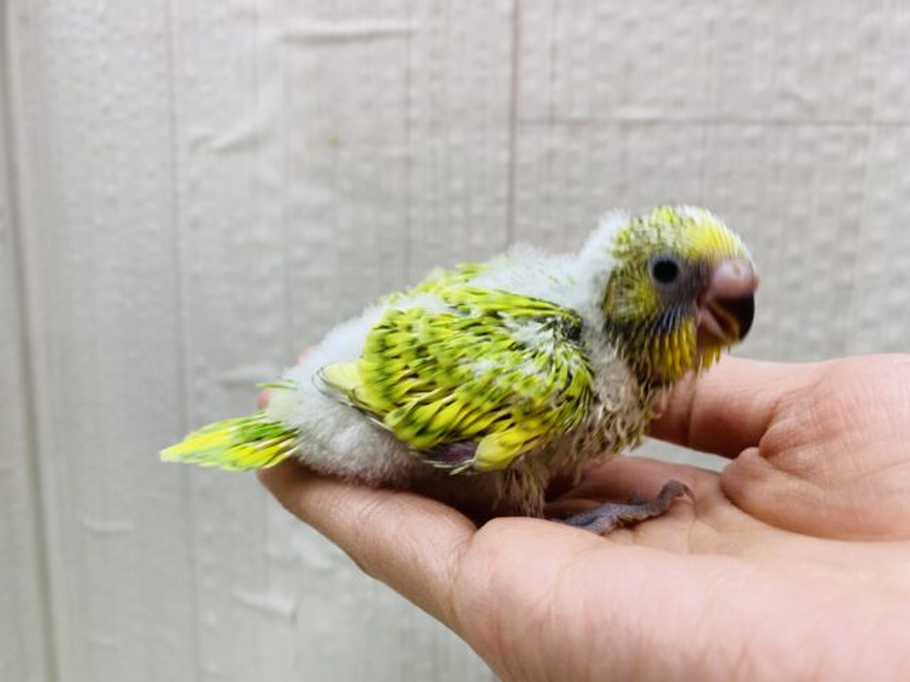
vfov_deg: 54.9
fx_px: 657
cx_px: 455
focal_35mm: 25
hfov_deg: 69.4
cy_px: 341
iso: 80
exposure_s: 1/100
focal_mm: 4.25
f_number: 1.8
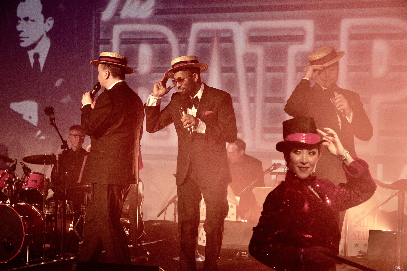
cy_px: 135
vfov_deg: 15.0
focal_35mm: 91
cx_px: 205
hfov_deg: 22.4
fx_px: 1029
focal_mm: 60
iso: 800
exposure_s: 1/200
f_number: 4.5
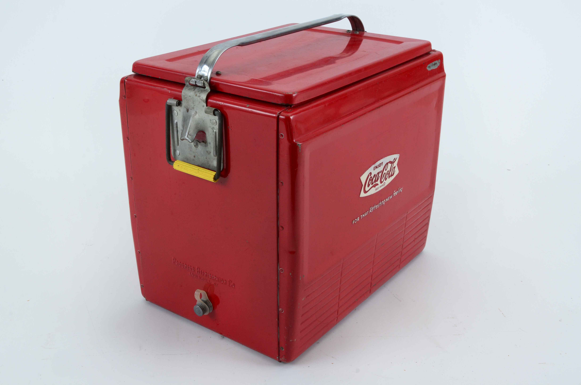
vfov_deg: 29.7
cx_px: 290
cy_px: 192
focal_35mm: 45
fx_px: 725
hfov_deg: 43.7
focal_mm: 30
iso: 400
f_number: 16
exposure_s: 1/160
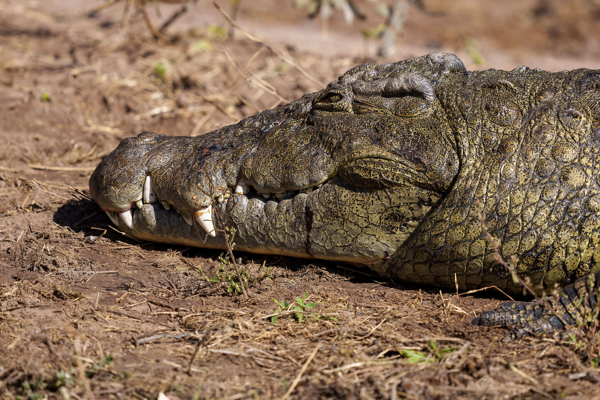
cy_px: 200
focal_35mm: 560
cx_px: 300
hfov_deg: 3.7
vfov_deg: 2.5
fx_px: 9333
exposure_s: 1/1600
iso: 250
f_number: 4.5
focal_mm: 560
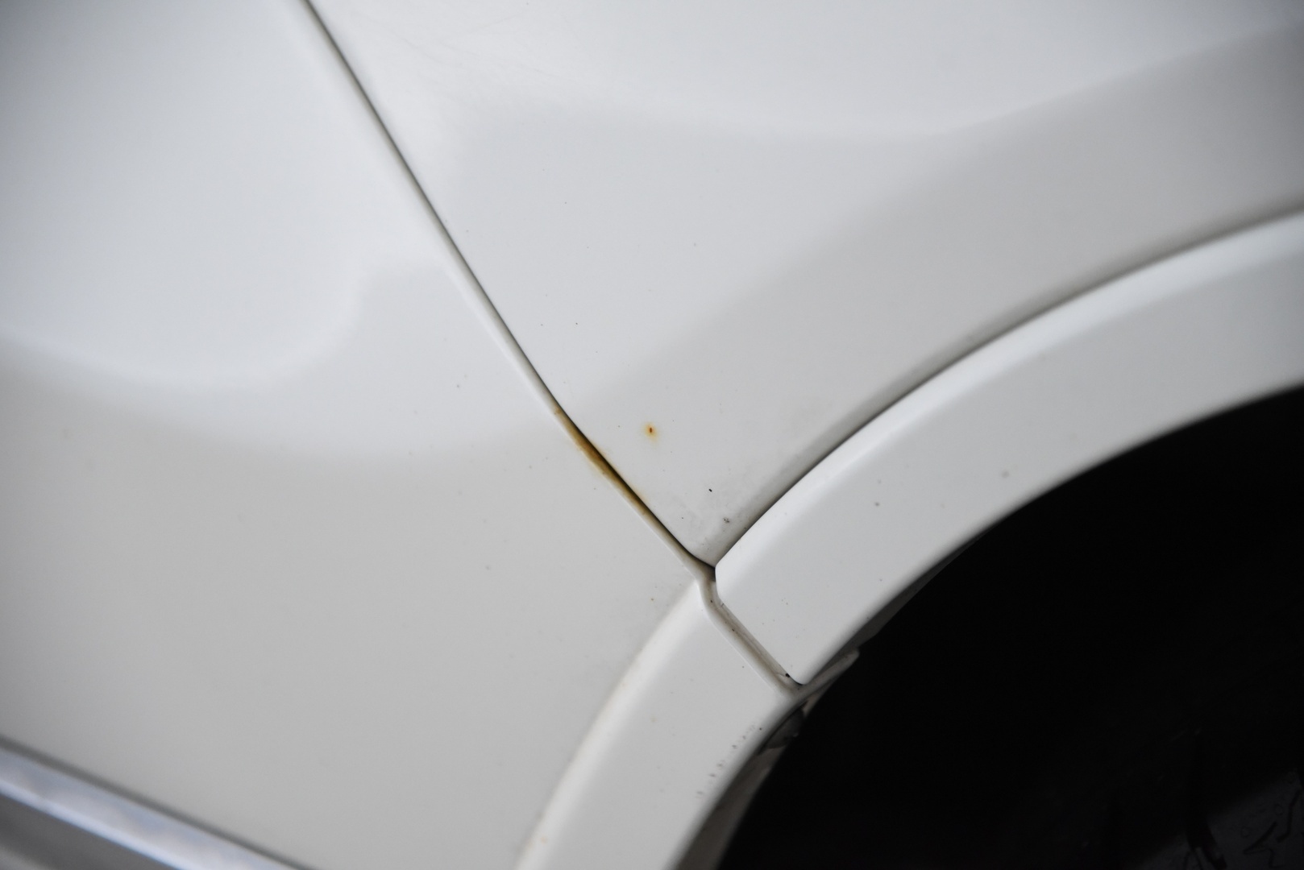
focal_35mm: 112
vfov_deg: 12.2
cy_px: 435
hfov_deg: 18.3
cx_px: 652
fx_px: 4058
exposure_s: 1/320
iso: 4000
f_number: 4
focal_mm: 112
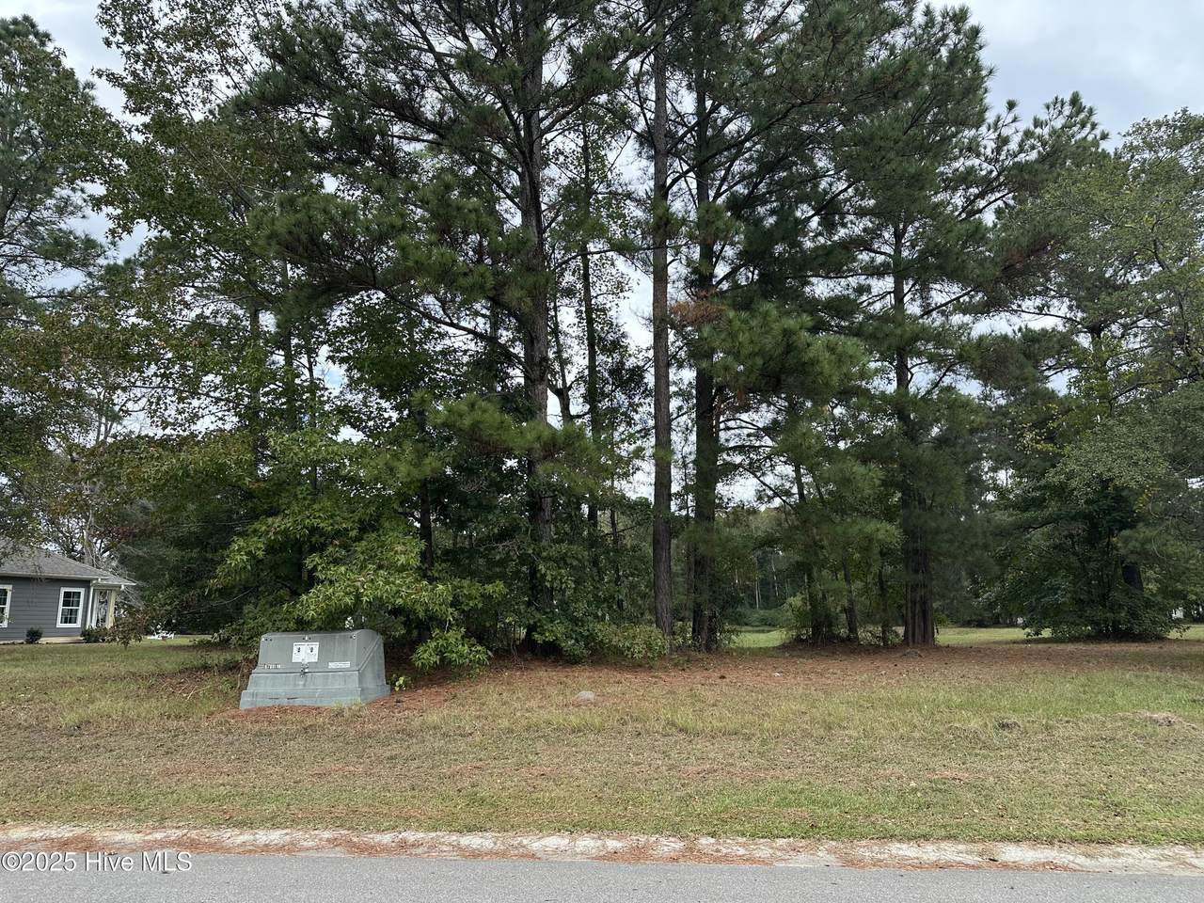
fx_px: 835
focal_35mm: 24
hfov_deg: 71.6
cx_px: 602
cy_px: 452
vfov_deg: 56.8
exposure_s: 1/1131
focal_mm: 6.86
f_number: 1.78
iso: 80
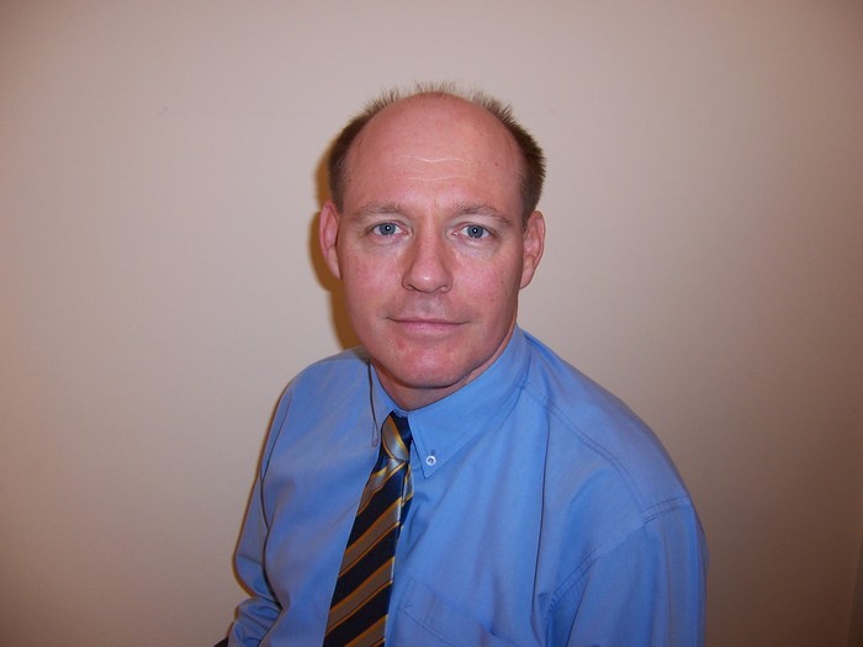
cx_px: 432
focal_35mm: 33
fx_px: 823
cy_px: 324
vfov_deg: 42.9
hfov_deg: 55.4
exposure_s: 1/60
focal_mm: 5.5
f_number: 2.8
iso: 80
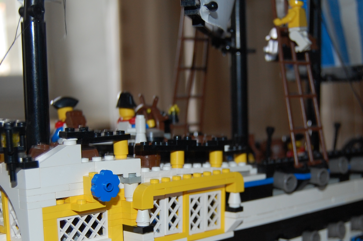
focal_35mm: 62
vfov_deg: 21.7
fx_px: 625
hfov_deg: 32.4
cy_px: 175
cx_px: 196
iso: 320
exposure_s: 1/60
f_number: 4.2
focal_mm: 26
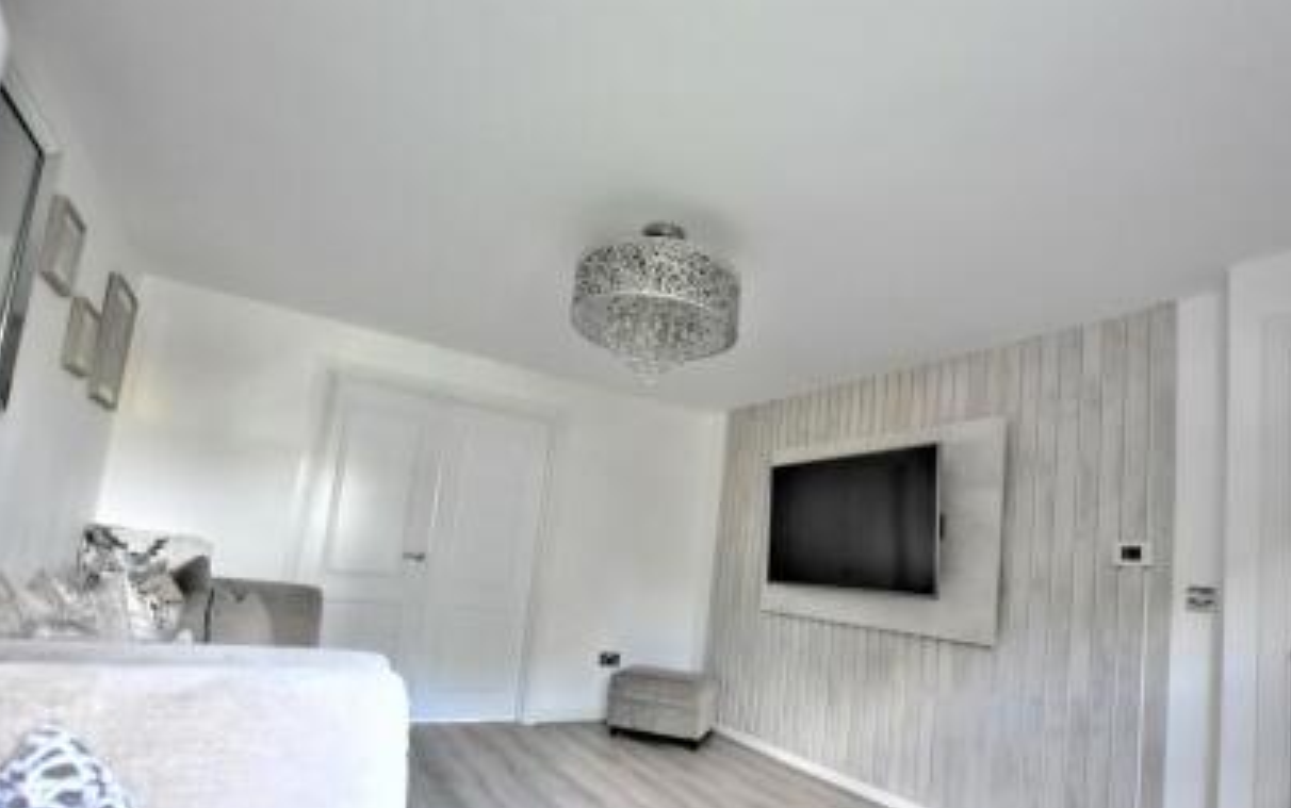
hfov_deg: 91.0
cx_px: 677
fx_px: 634
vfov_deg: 64.3
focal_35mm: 18
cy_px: 497
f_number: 3.5
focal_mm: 10
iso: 1000
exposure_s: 1/125
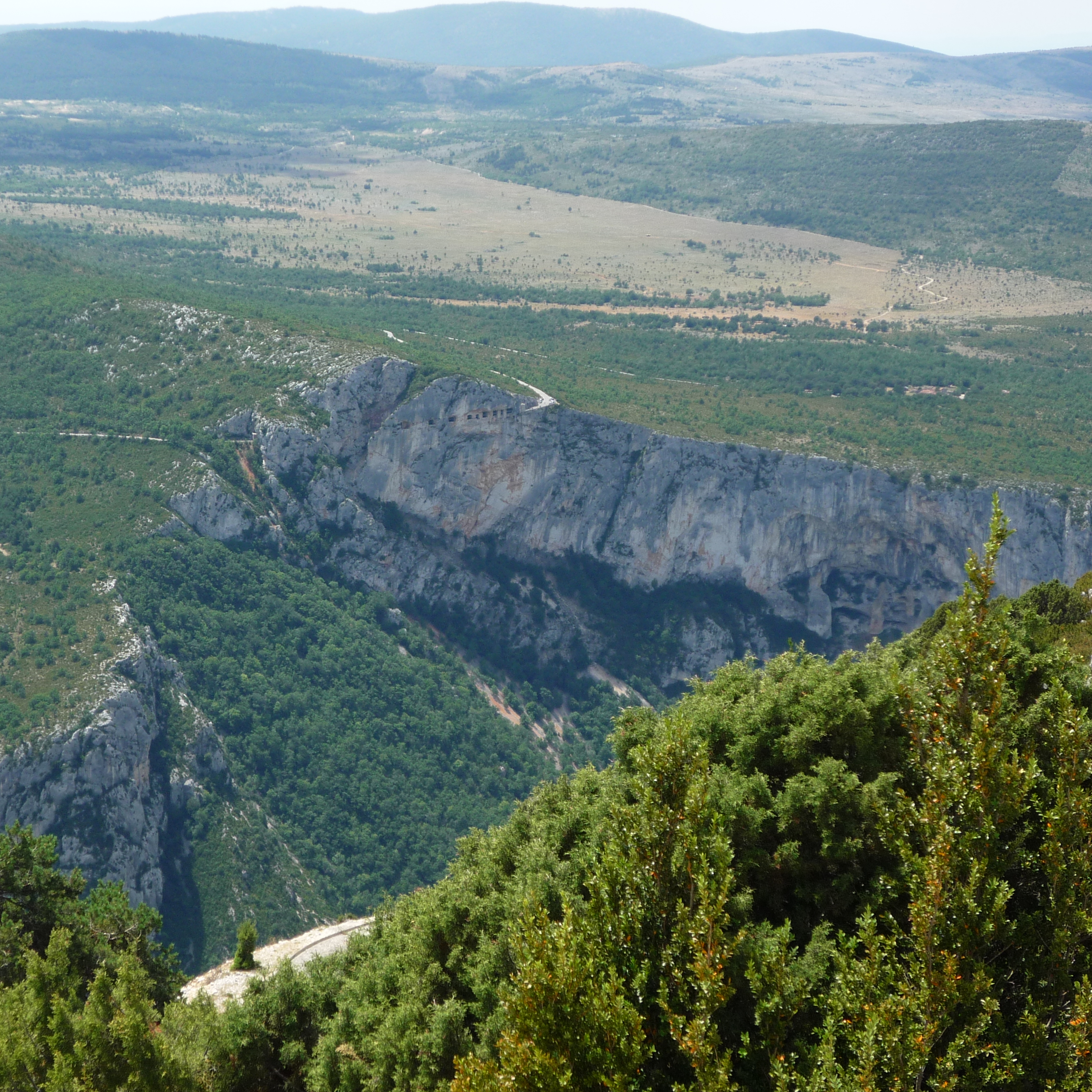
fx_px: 2641
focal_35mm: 74
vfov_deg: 23.4
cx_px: 403
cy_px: 548
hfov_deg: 23.3
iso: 100
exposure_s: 1/250
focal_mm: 10.9
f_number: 5.2
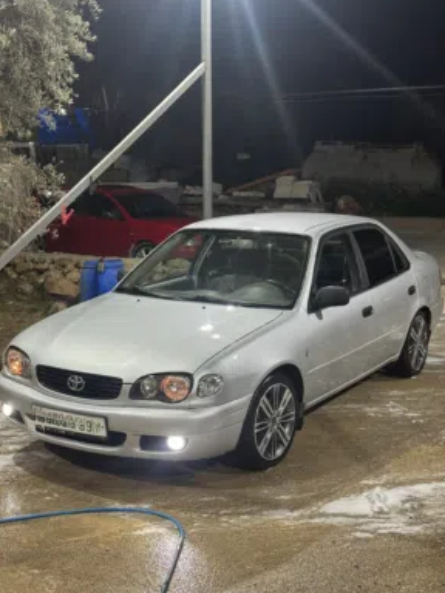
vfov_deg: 38.2
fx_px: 857
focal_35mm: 50
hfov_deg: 29.1
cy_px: 301
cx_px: 216
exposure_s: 1/50
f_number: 1.78
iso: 200
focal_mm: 6.76
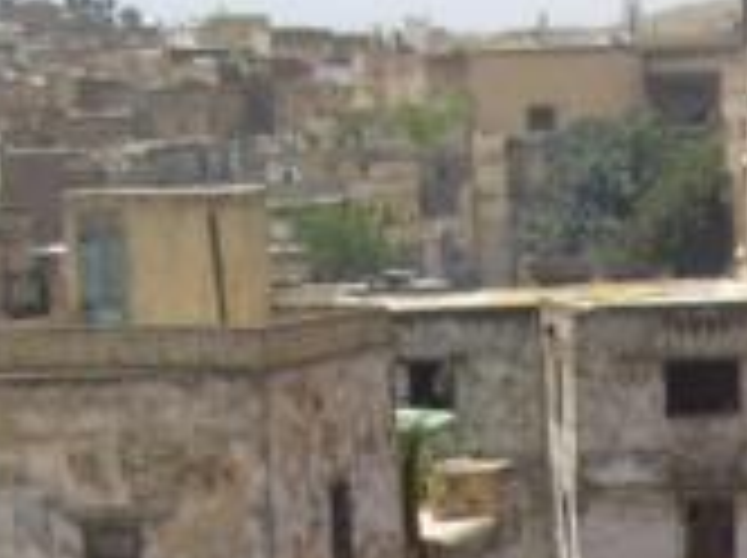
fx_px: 2909
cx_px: 878
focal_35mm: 135
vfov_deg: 10.6
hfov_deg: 14.2
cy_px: 814
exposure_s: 1/400
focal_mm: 5.8
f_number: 4.3
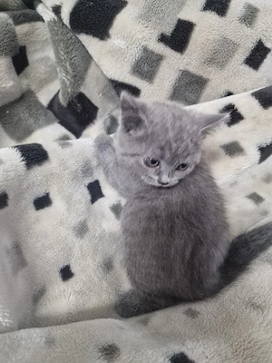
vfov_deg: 73.9
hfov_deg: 58.9
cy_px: 182
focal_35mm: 23
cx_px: 136
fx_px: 241
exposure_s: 1/33
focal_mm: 6.4
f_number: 1.8
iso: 640
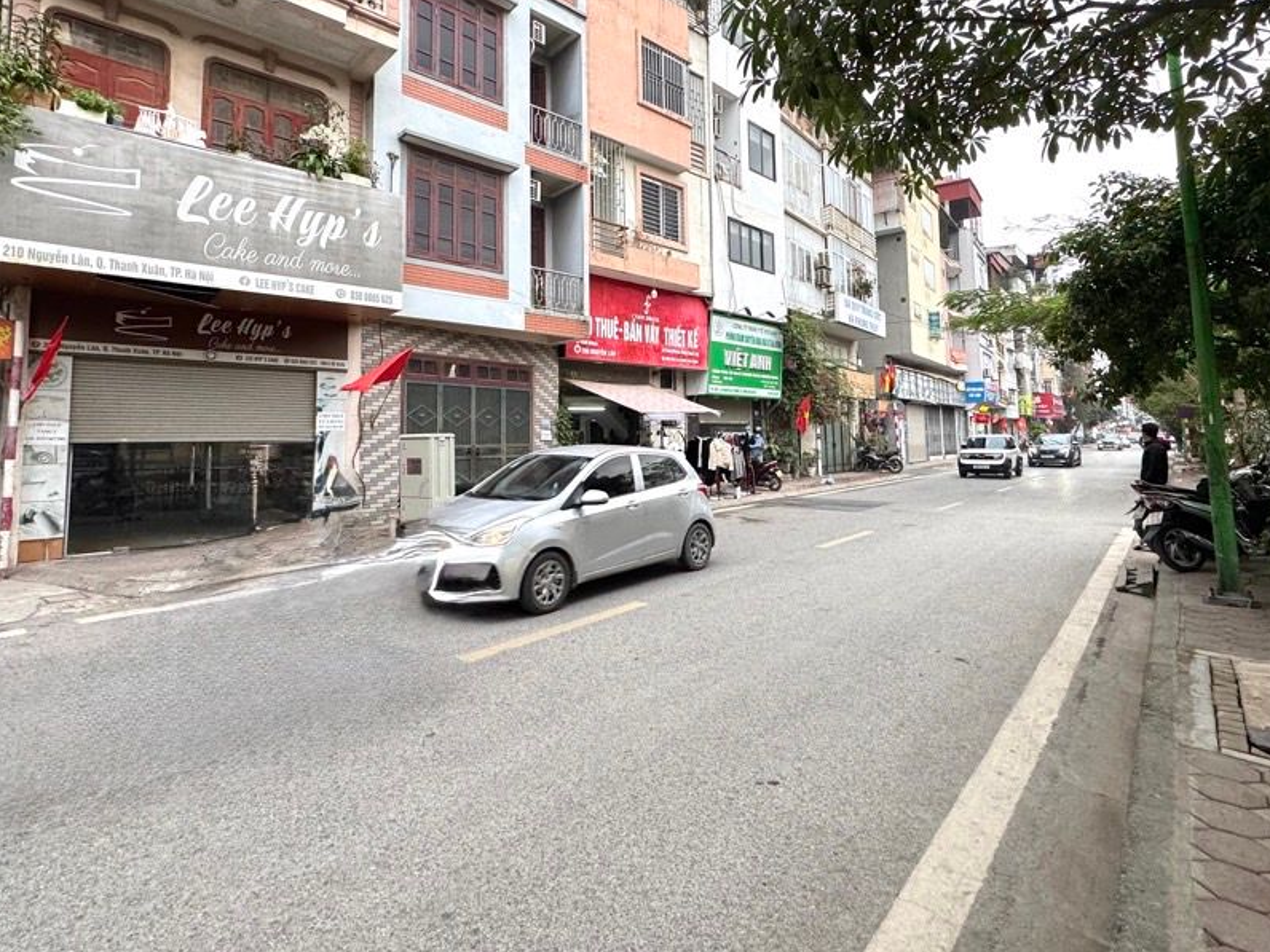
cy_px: 392
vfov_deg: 71.0
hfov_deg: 87.7
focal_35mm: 18
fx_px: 660
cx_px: 624
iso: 100
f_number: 2.2
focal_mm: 2.22
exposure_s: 1/99
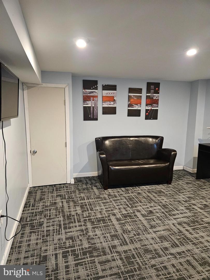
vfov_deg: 73.9
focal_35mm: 23
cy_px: 140
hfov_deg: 58.9
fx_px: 186
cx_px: 105
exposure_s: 1/60
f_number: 1.8
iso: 640
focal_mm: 5.4
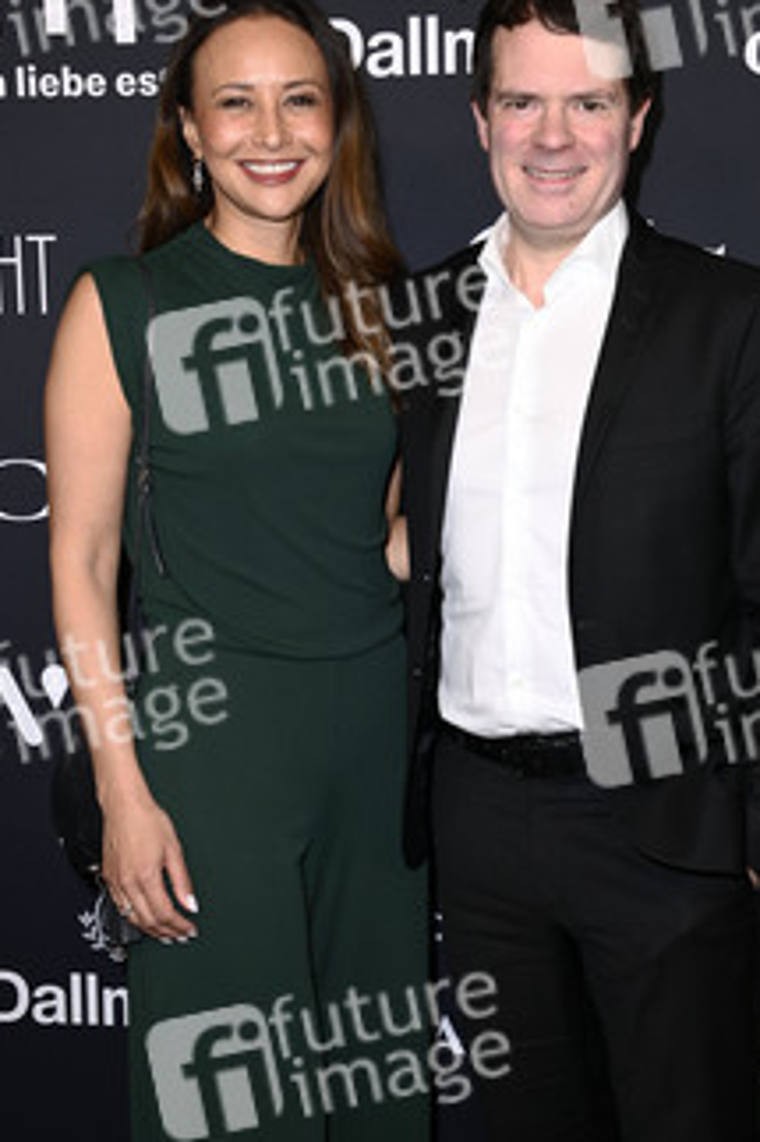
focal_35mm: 62
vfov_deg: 32.4
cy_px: 527
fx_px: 1965
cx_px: 431
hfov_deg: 21.9
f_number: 5.6
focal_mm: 50
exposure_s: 1/250
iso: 500
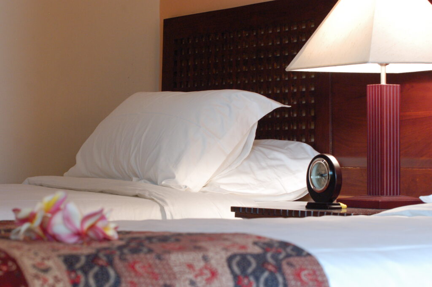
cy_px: 144
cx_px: 216
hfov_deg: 19.5
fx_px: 1259
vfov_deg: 13.0
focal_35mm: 105
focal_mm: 70
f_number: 10
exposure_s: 1/3
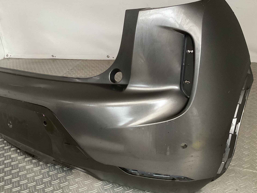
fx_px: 290
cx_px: 98
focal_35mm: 39
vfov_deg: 36.8
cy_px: 86
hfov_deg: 47.5
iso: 125
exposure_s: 1/60
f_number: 1.8
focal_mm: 3
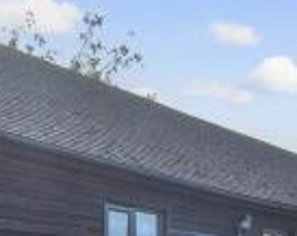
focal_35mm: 49
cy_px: 228
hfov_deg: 38.1
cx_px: 156
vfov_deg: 29.0
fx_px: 430
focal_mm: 10
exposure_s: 1/200
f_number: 8
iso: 250
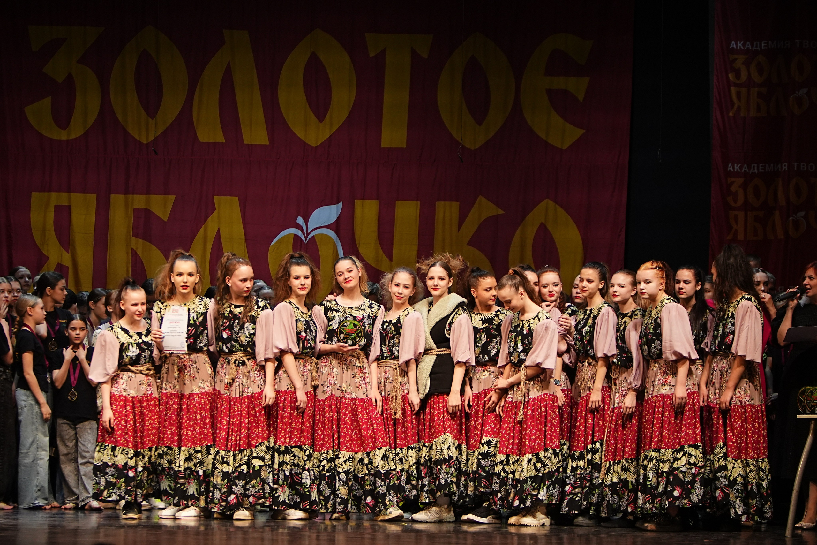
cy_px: 272
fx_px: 2542
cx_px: 408
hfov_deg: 18.3
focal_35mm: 112
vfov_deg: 12.2
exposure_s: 1/400
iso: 1000
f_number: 2.8
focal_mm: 75
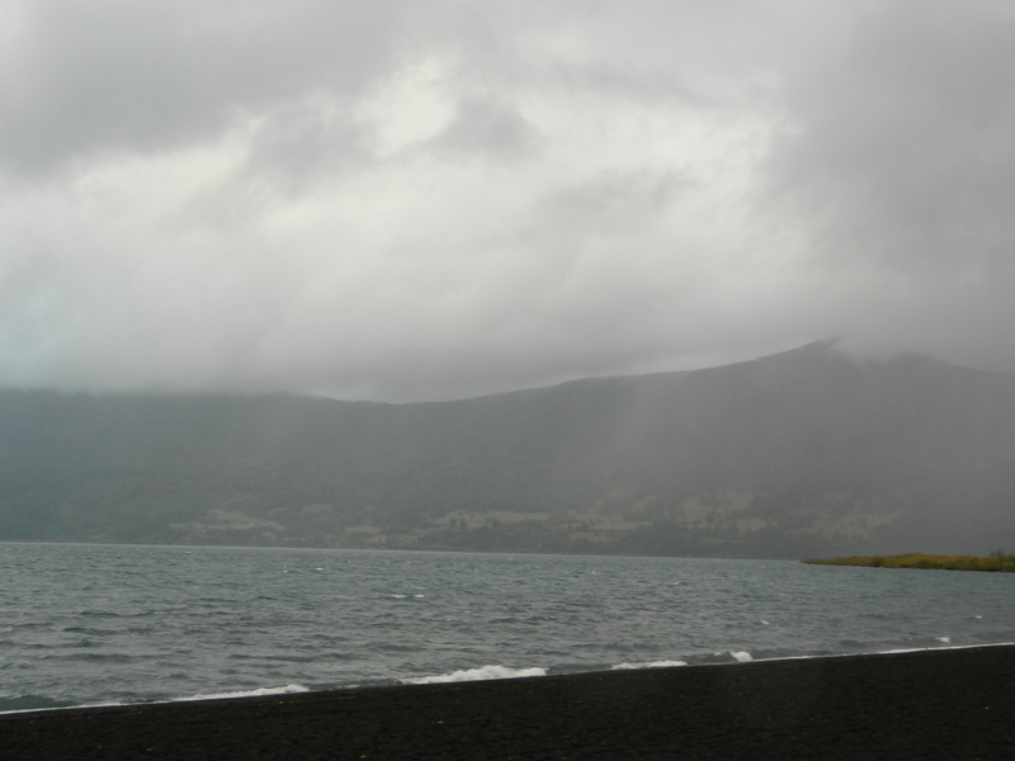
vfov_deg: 25.7
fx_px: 1671
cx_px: 508
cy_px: 380
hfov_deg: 33.8
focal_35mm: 57
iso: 80
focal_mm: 10.2
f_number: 3.8
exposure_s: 1/60
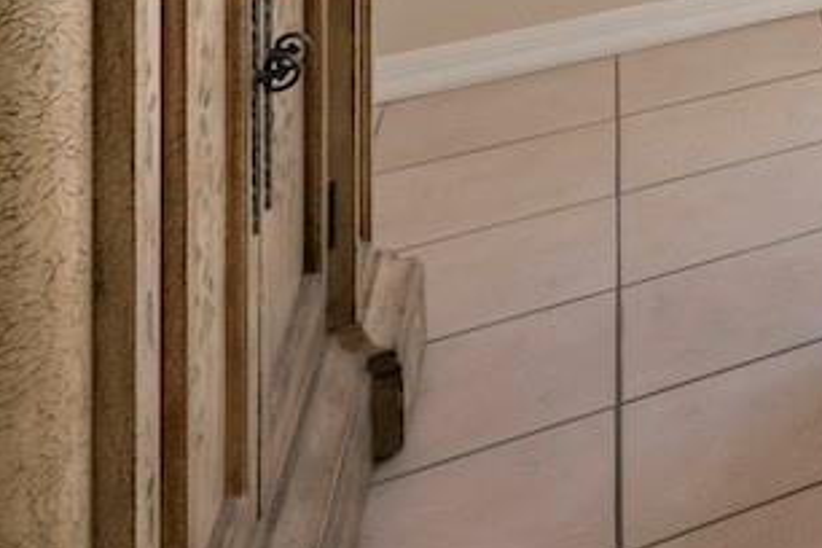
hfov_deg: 16.1
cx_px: 1880
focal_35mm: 70
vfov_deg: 14.8
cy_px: -643
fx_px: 1598
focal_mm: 14
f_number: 11
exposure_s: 1/10
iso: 400
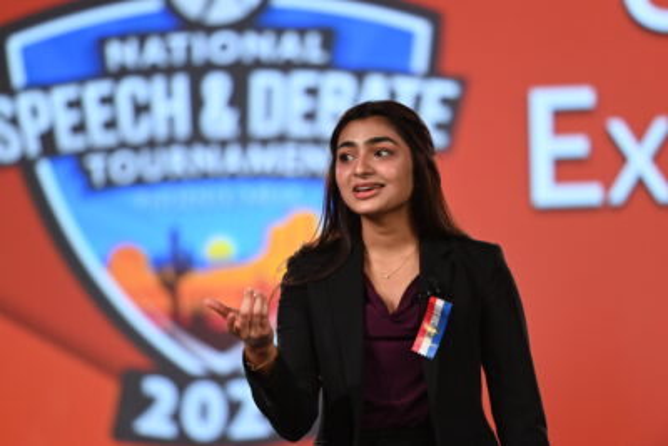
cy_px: 223
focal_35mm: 300
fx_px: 5568
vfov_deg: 4.6
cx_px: 334
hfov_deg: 6.9
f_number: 4
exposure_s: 1/320
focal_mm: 300
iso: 3200
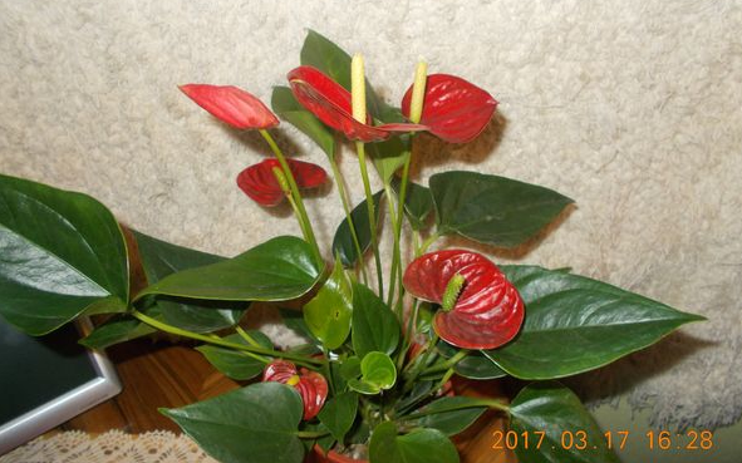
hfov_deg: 66.5
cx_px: 374
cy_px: 225
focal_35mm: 28
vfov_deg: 44.5
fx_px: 566
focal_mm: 4.6
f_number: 3.2
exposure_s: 1/25
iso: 200
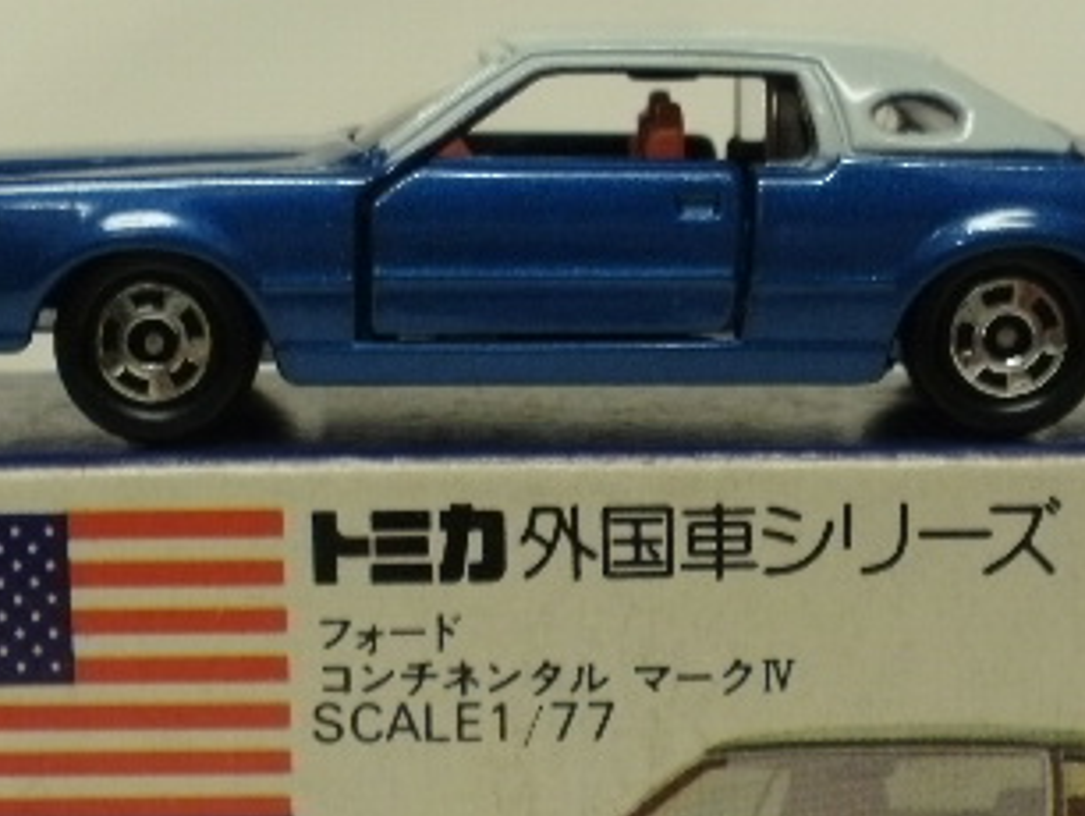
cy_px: 592
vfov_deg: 16.0
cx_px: 610
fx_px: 2886
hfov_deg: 21.3
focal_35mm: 92
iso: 125
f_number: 4
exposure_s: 1/13
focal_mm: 7.7
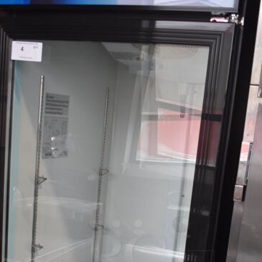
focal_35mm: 58
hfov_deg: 29.5
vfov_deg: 28.0
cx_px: 139
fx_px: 497
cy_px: 254
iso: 800
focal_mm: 18
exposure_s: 1/125
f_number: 3.5
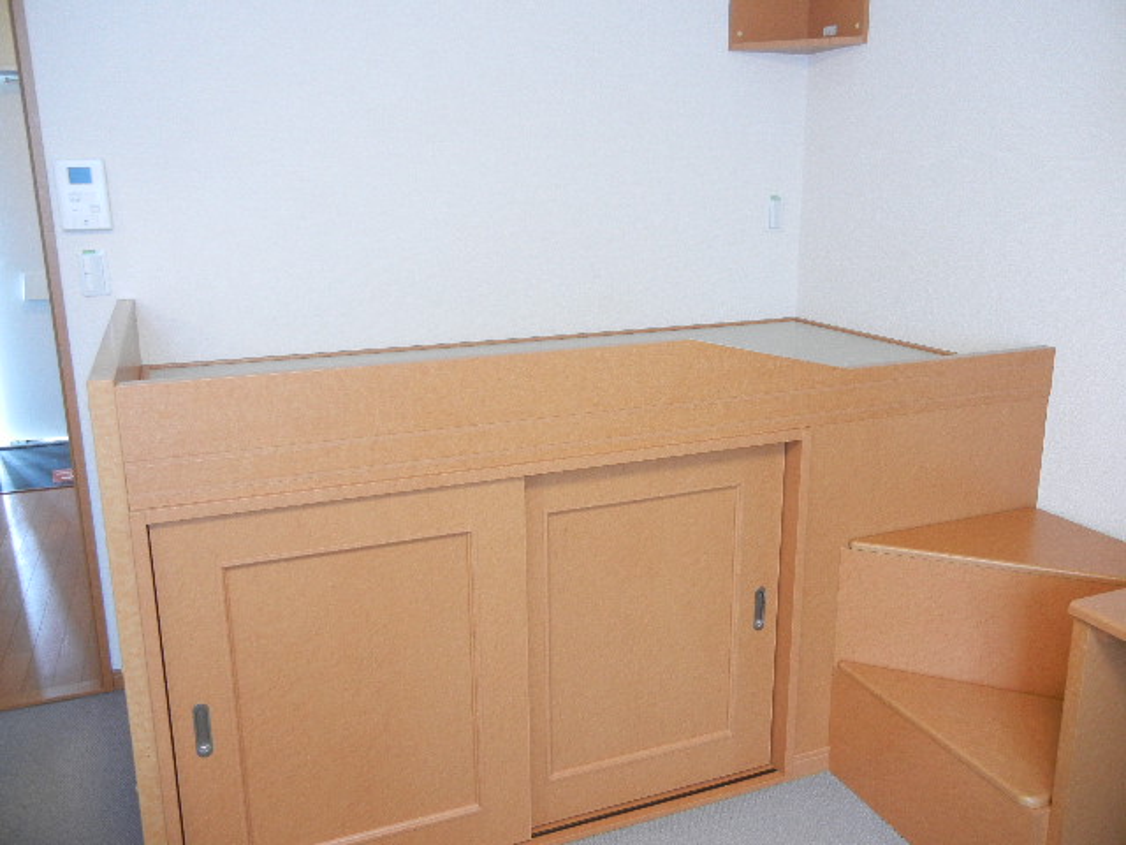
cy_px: 422
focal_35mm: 30
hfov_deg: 60.0
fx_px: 976
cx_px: 563
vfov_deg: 46.8
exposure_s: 1/16.6
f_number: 3.5
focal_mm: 5.4
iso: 400
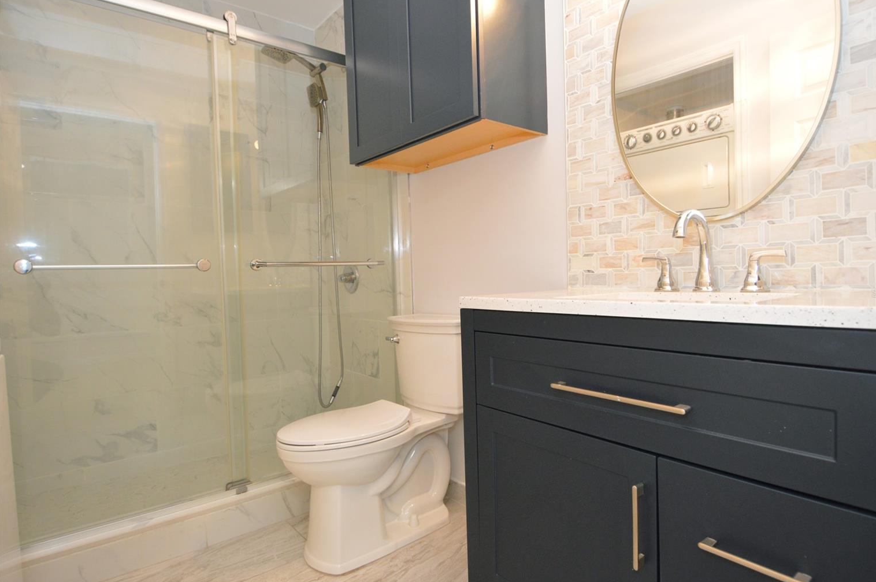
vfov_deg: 64.4
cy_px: 293
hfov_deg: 86.9
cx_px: 461
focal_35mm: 19
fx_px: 462
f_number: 4
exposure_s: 1/60
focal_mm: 12
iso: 1100
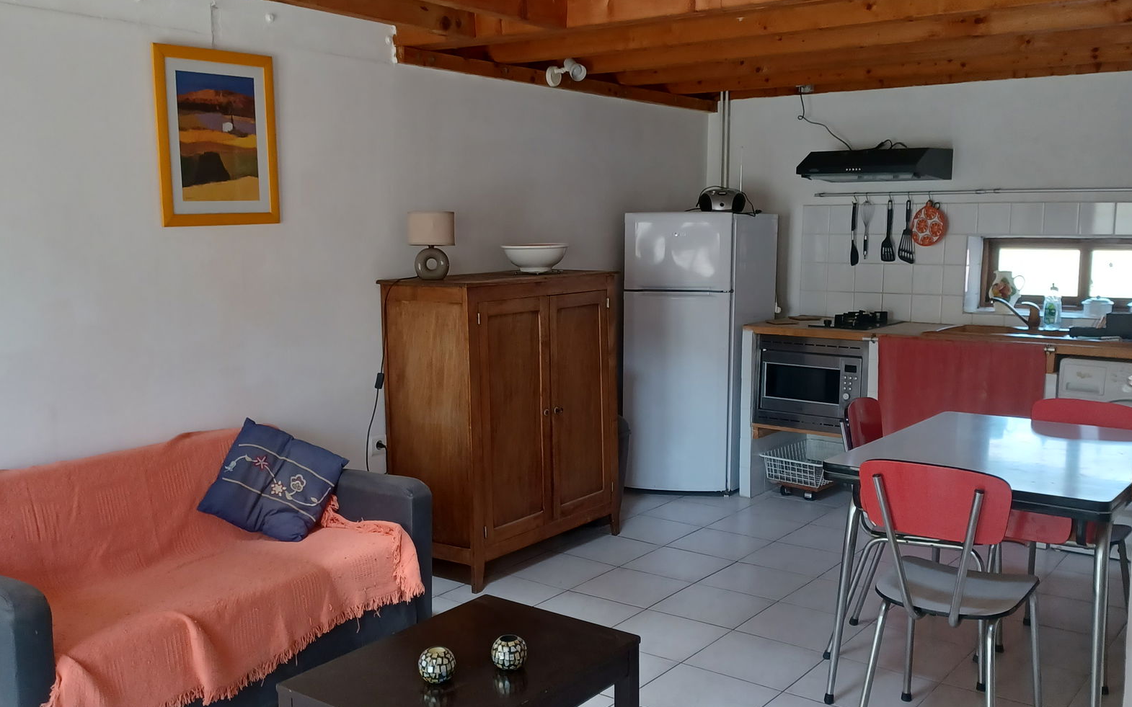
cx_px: 563
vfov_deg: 35.3
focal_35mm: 36
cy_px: 372
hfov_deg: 54.0
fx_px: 1111
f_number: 1.8
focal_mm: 4.6
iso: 250
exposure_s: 1/33
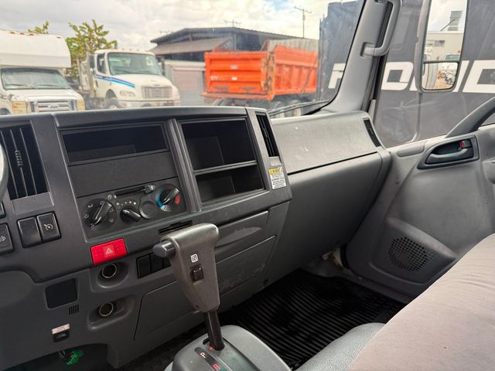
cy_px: 186
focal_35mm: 24
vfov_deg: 56.8
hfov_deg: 71.6
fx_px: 343
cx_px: 248
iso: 100
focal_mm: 6.76
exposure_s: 1/389
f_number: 1.78
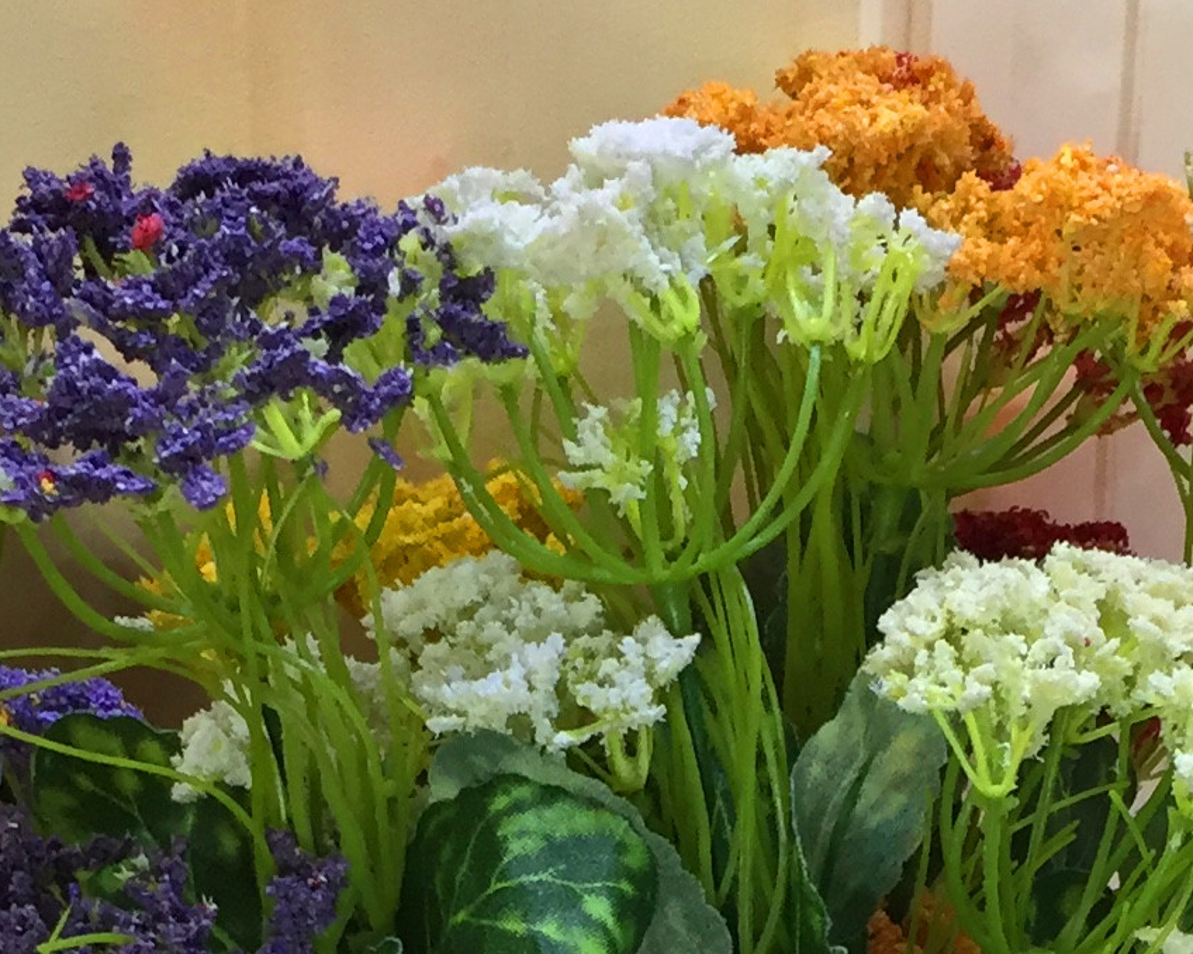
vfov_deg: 13.3
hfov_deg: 17.6
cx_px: 691
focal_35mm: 109
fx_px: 3848
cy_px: 1461
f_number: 2.2
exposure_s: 1/33
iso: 80
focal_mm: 4.15
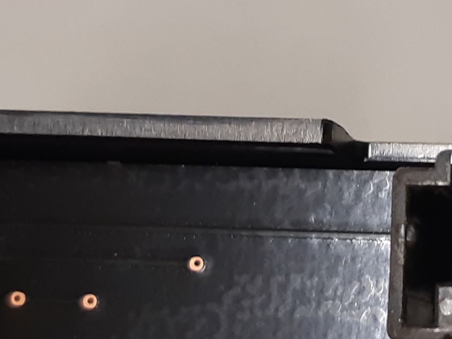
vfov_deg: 23.8
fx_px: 797
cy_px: 259
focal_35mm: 61
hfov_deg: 29.5
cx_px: 454
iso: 125
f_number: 1.7
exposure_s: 1/50
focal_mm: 3.93
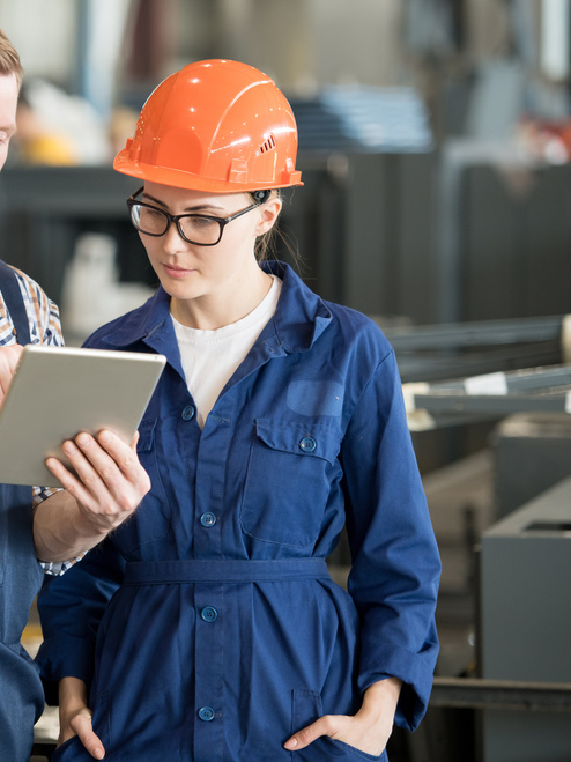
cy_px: 381
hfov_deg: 8.2
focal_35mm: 181
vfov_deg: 10.9
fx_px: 3982
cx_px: 38
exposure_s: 1/100
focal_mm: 125
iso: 800
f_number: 2.8
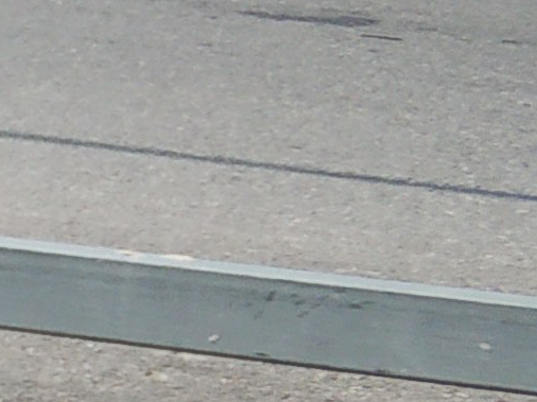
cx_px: -1415
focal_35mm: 215
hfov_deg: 7.4
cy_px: 714
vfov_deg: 6.7
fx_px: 3334
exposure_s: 1/1245
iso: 100
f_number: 1.8
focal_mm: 3.82
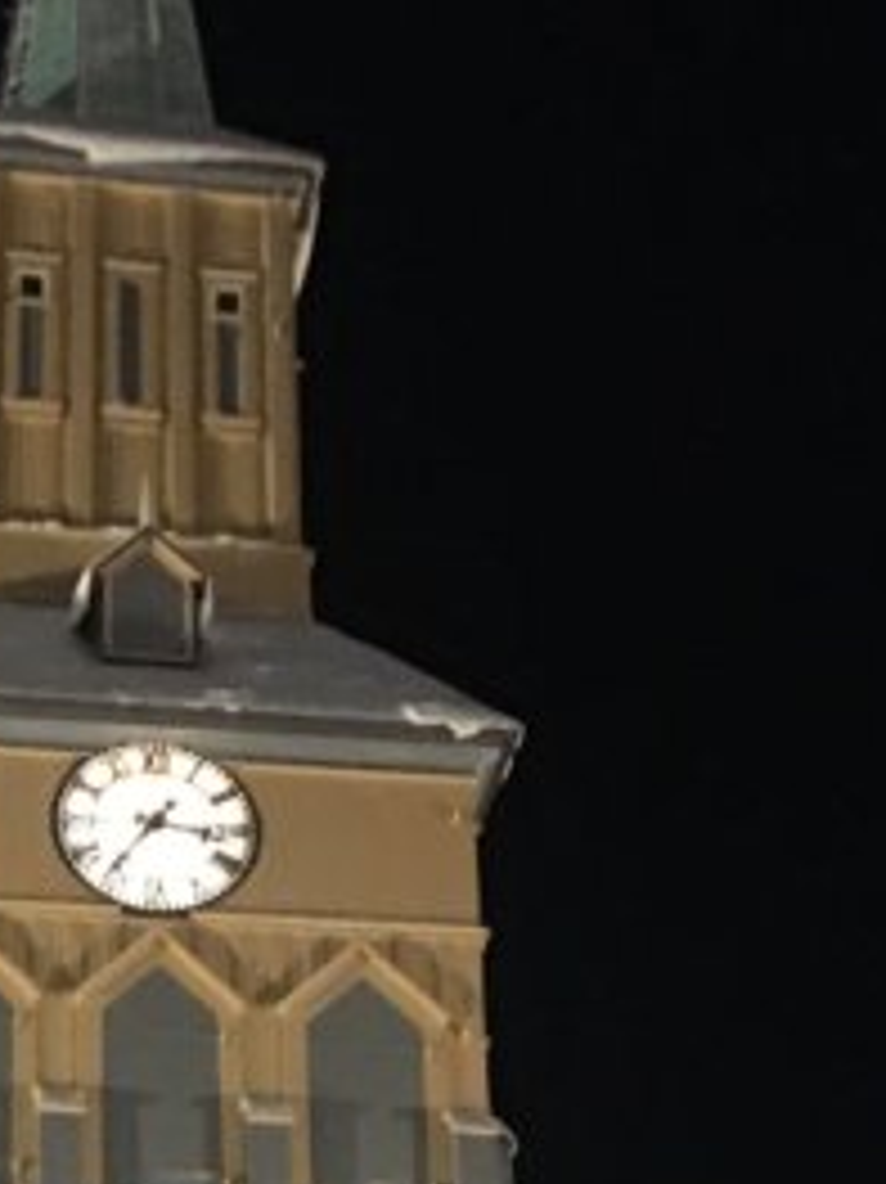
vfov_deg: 16.1
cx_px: -283
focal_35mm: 113
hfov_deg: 12.7
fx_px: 3859
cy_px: 1720
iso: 400
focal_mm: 4.15
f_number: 2.2
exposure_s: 1/17
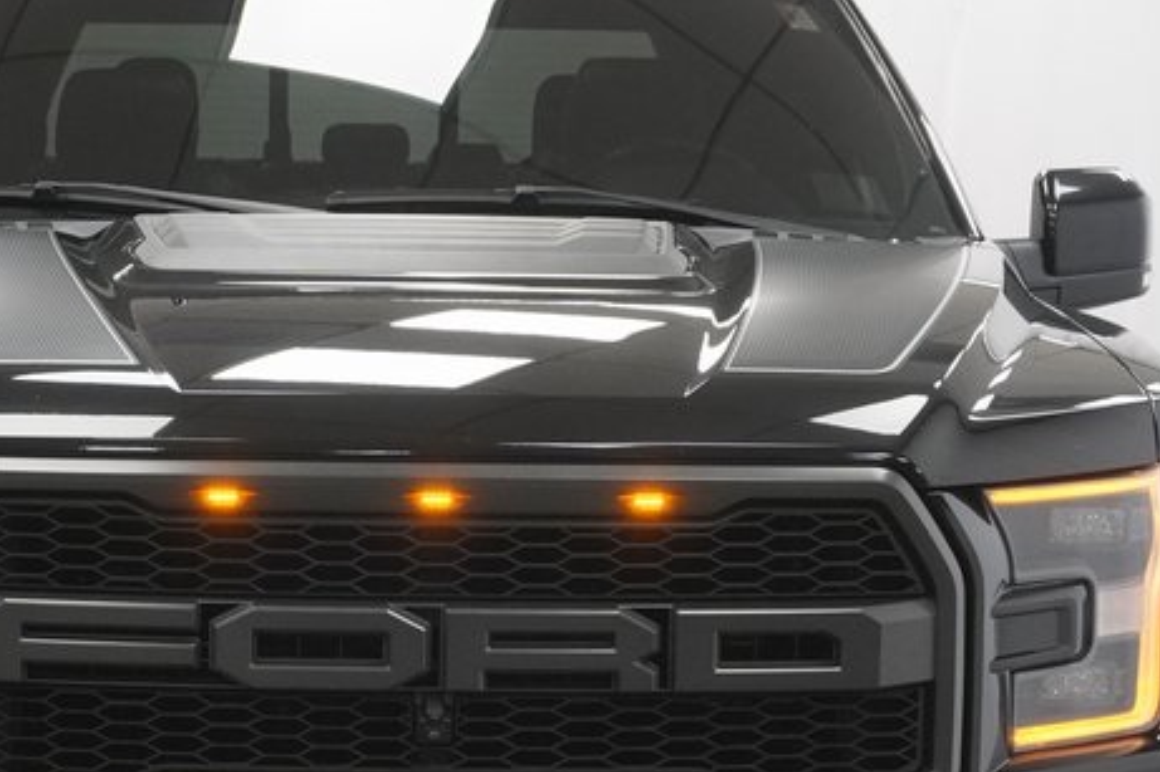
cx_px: 390
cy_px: 650
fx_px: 3221
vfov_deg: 13.6
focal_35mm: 100
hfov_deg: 20.3
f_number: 6.3
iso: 1600
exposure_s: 1/100
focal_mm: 30
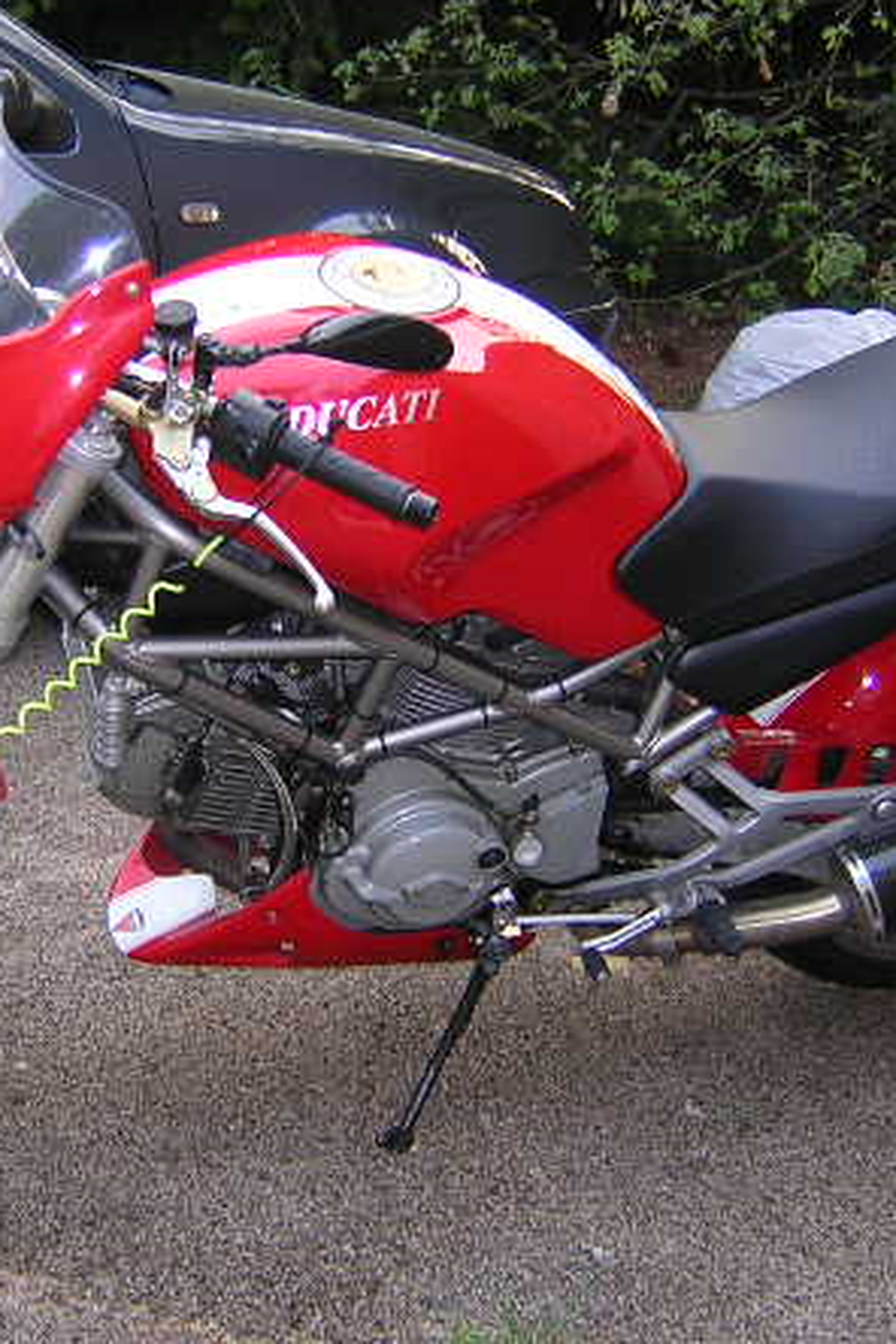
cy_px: 642
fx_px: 2016
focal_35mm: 54
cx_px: 372
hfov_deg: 25.0
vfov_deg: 36.9
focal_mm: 4.7
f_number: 2.6
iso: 122
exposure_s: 1/30
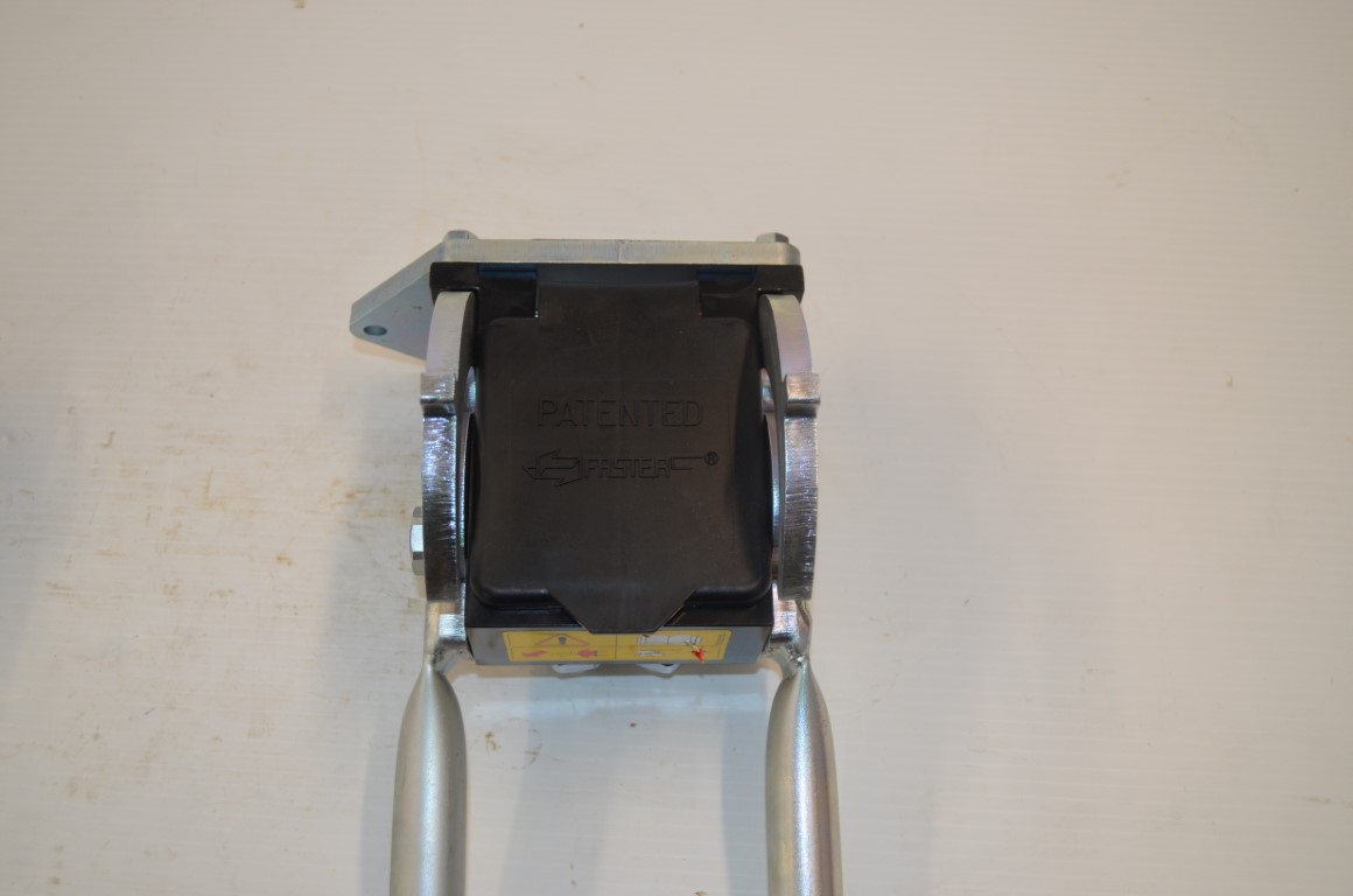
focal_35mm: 36
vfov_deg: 36.7
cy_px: 448
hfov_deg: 53.2
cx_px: 676
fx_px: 1350
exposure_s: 1/125
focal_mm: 24
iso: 400
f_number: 4
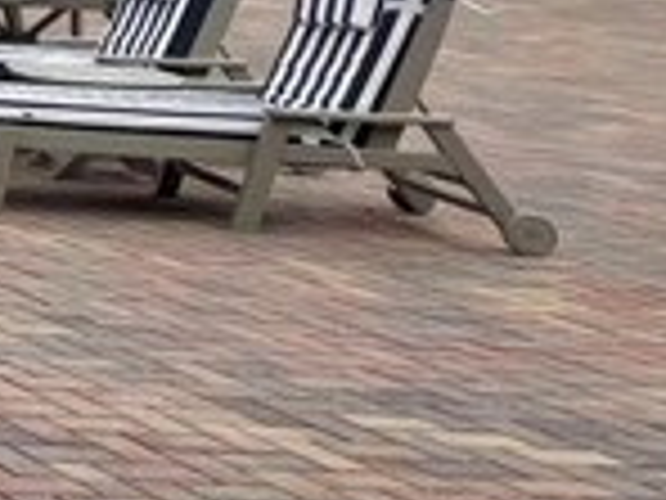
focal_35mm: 90
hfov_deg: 11.3
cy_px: -302
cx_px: -1368
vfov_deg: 14.9
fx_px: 1732
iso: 32
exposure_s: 1/1277
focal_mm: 1.57
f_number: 1.8
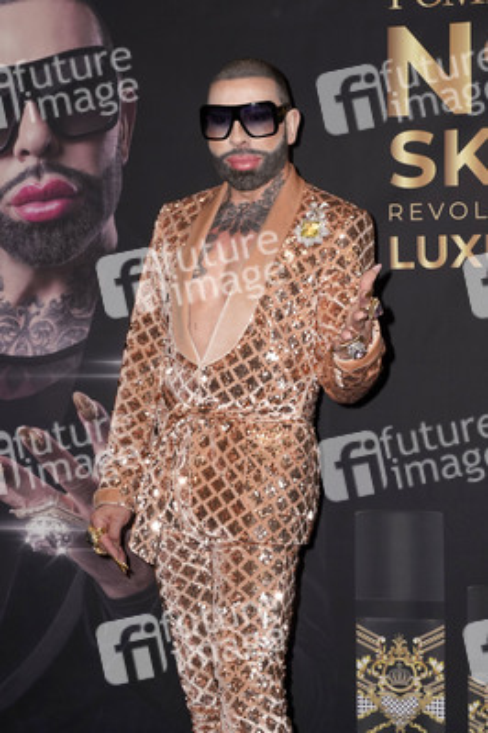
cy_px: 366
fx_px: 1120
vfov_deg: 36.3
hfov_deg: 24.6
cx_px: 244
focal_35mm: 55
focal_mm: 55
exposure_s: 1/250
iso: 640
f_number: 8
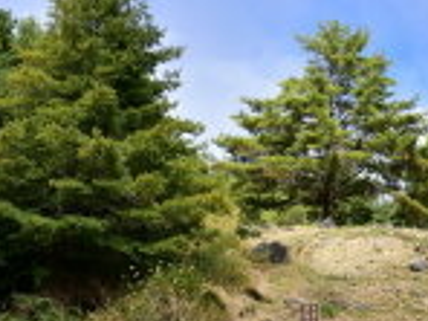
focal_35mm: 80
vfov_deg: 17.6
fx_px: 989
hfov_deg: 24.4
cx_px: 263
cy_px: 376
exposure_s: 1/160
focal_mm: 24
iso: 100
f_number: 7.1
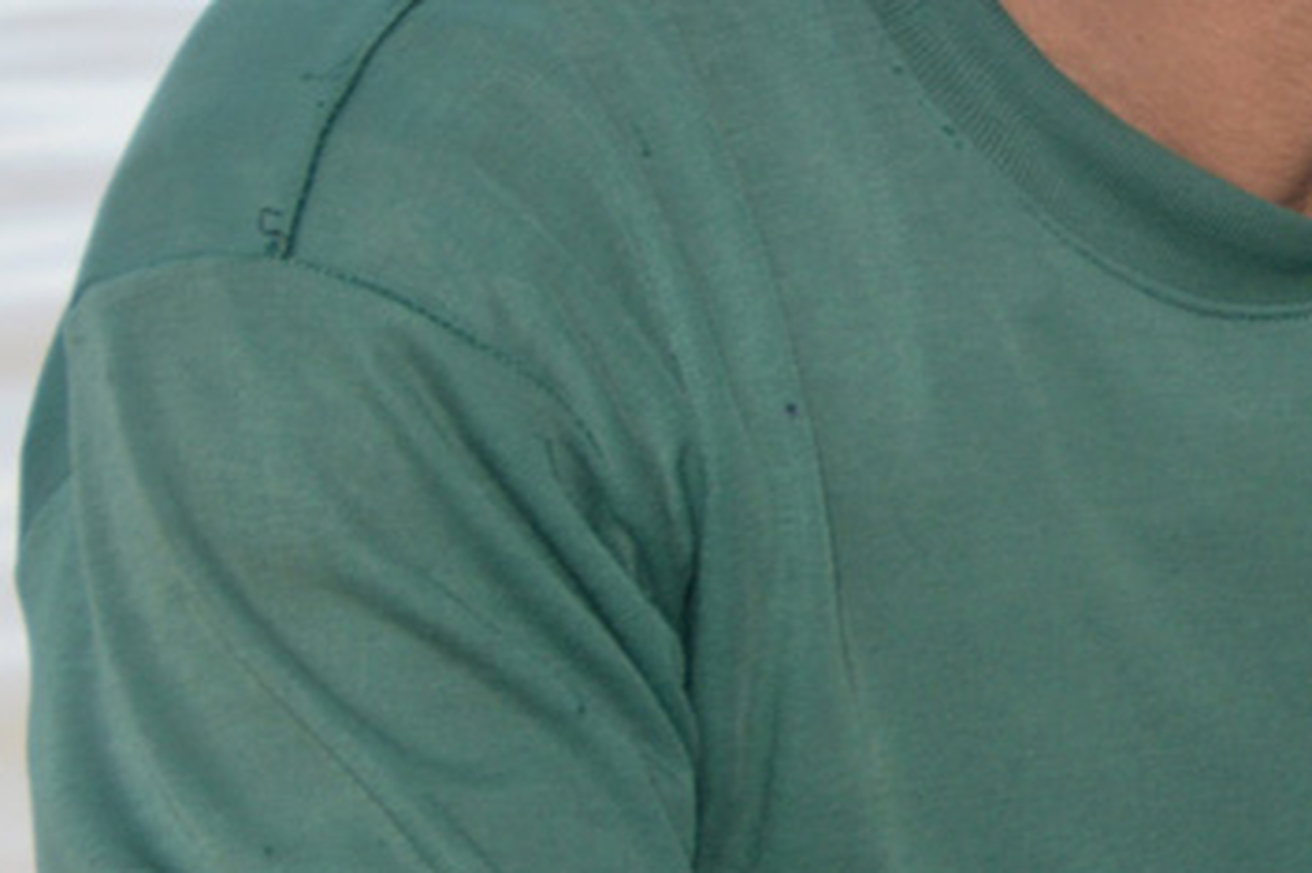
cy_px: 123
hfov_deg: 11.4
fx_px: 5573
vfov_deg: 8.9
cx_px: 3059
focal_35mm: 153
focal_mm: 18
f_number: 4.5
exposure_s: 1/200
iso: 100
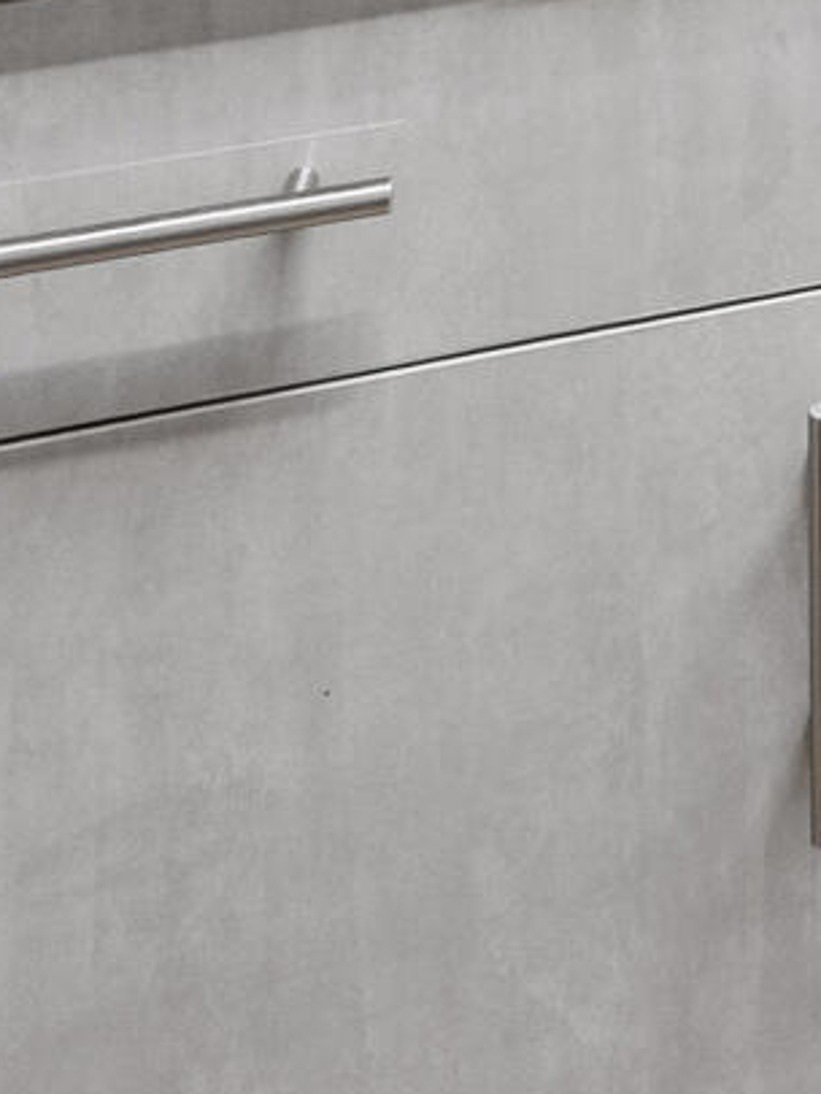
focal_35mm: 83
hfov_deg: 13.8
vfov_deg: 17.5
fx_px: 2623
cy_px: -1044
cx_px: 1850
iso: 400
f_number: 8
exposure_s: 1/2.5
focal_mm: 14
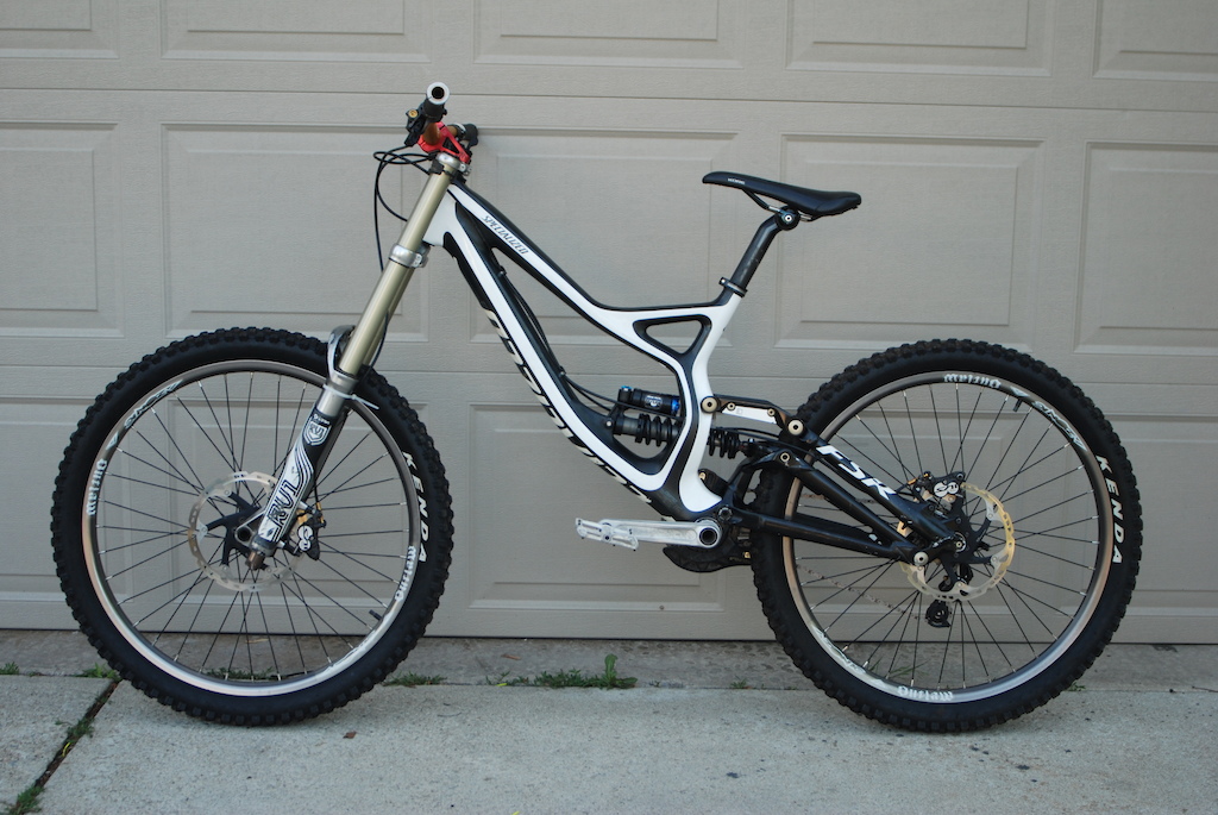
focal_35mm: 52
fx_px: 1778
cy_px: 408
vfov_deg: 25.8
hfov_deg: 37.8
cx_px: 609
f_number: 4.5
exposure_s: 1/80
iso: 200
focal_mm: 35
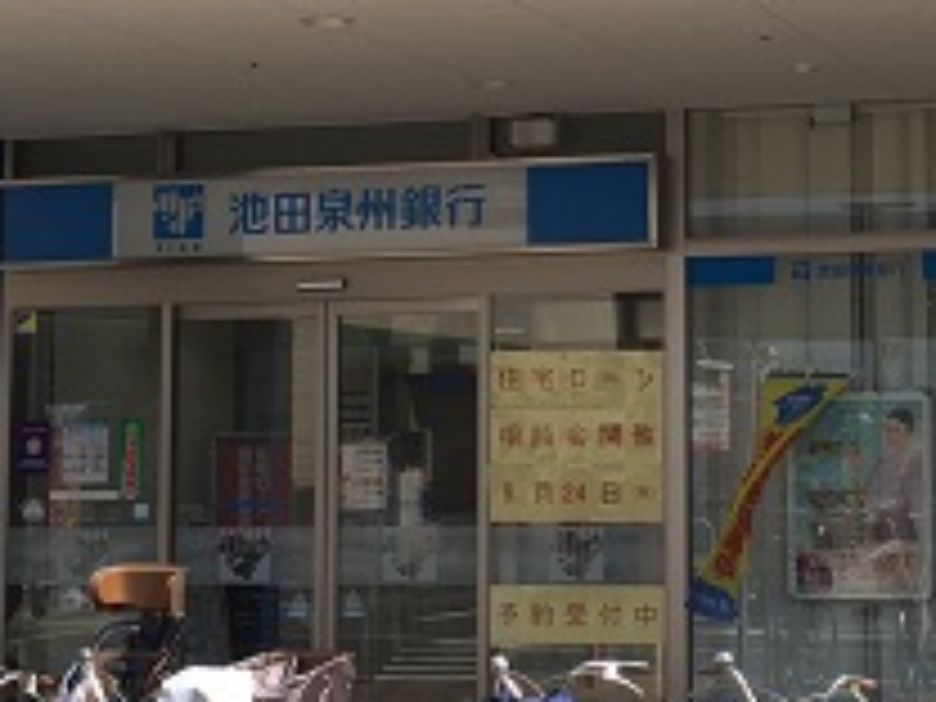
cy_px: 261
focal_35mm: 91
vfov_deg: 16.2
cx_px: 830
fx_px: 2461
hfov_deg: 21.1
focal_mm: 4.15
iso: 32
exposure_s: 1/1412
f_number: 2.2
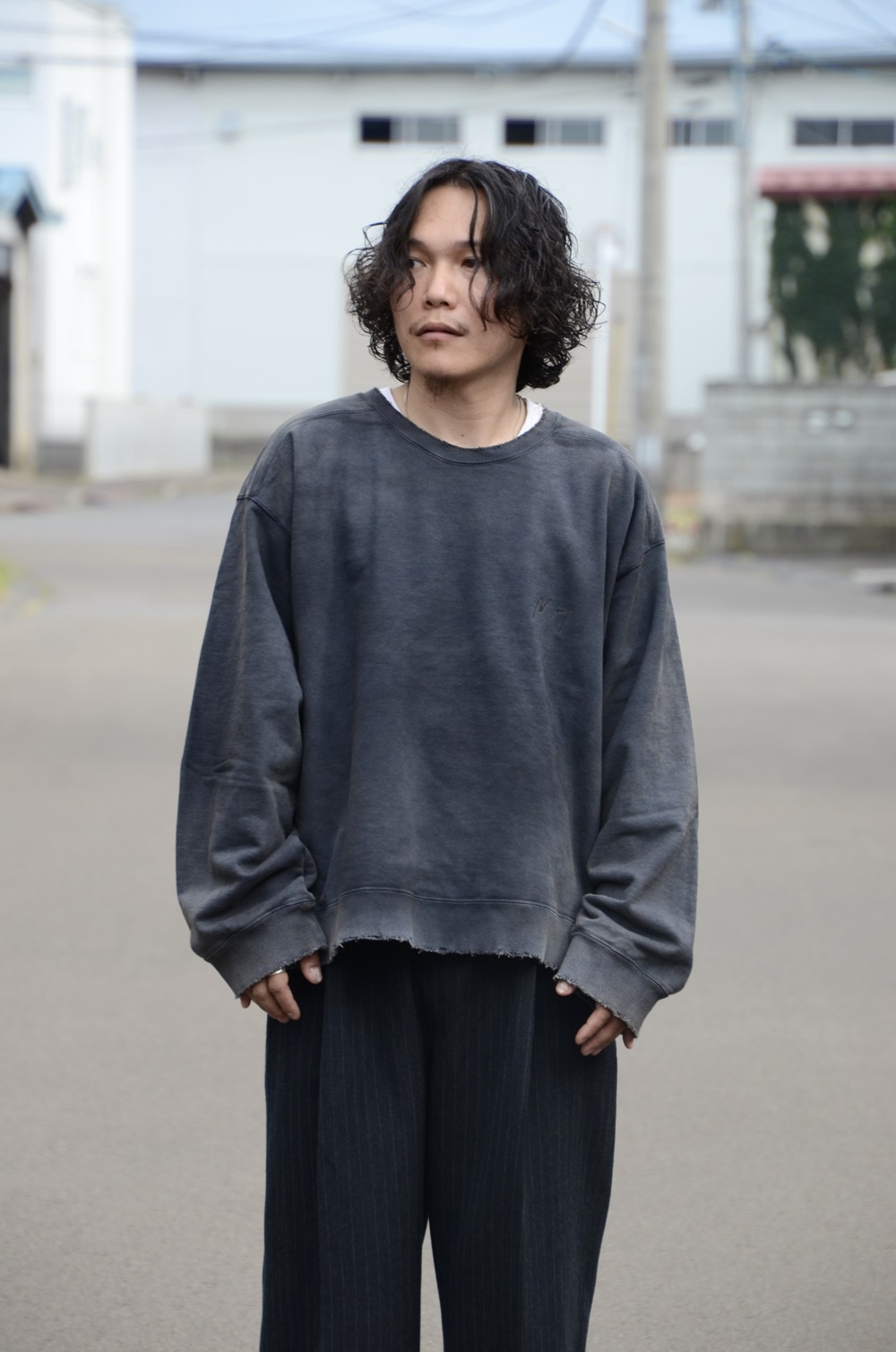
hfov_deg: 6.5
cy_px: 676
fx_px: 7872
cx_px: 448
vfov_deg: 9.8
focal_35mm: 210
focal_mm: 140
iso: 200
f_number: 6
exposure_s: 1/200
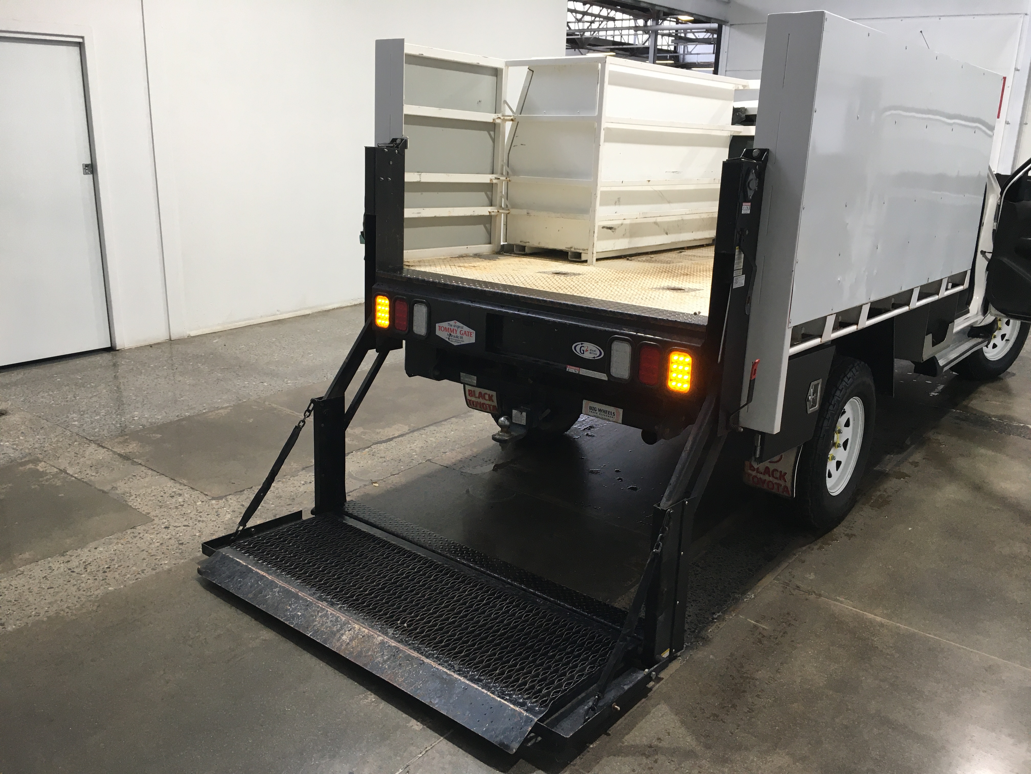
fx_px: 864
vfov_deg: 48.2
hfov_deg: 61.7
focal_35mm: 29
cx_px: 516
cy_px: 387
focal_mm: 4.15
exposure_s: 1/33
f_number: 2.2
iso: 40
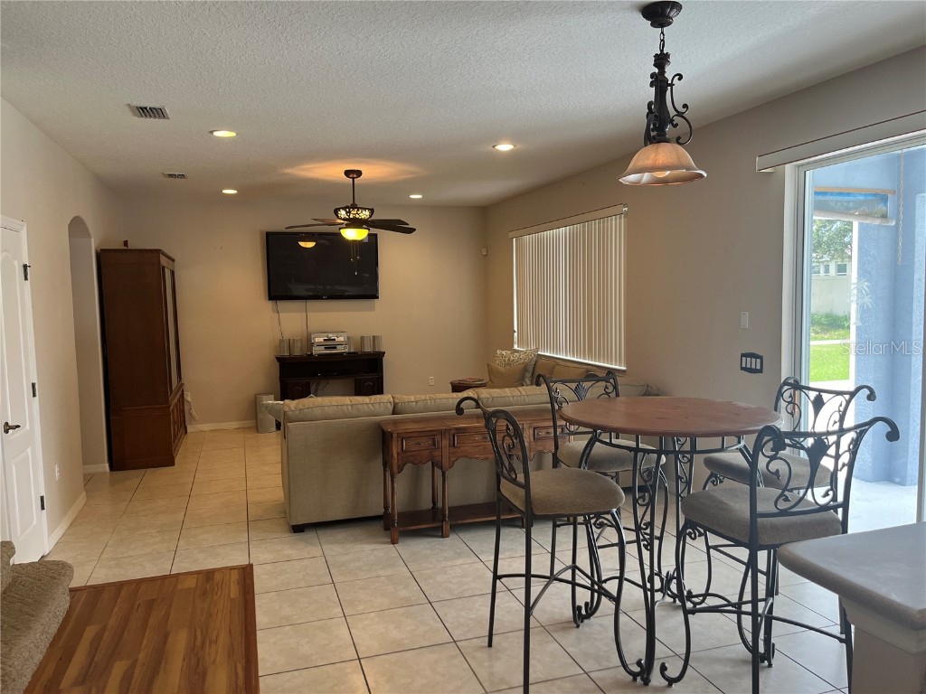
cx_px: 463
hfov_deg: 67.3
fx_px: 696
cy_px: 347
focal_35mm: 26
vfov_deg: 53.1
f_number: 1.6
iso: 100
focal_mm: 5.1
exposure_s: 1/120
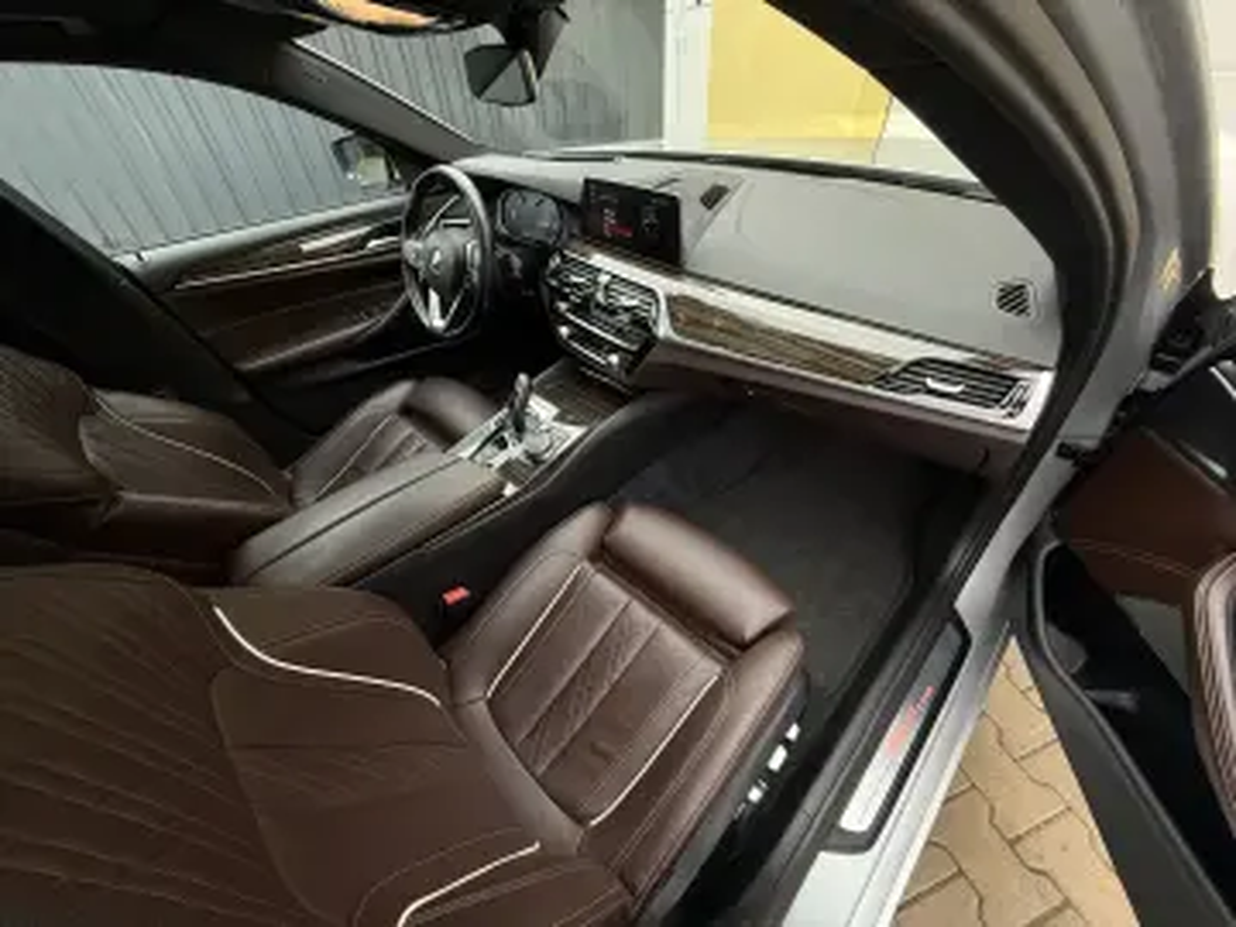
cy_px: 464
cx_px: 618
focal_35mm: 14
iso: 250
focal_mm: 2.22
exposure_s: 1/99
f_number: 2.2
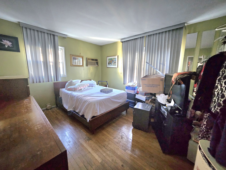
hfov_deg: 106.2
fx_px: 85
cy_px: 85
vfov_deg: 89.9
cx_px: 113
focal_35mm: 13
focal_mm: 1.7
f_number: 2.2
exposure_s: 1/30
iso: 640
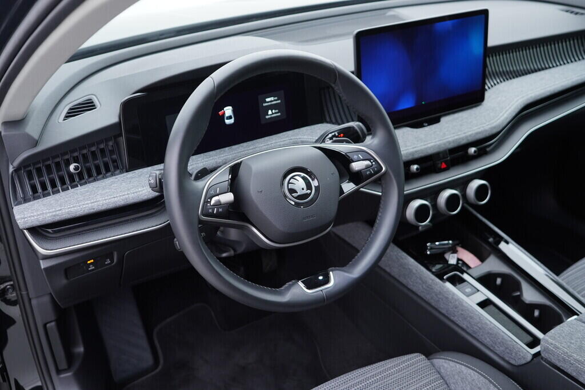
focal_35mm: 36
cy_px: 195
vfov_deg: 36.9
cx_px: 292
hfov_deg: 53.1
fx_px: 585
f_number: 2.8
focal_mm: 24
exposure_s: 1/40
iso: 200
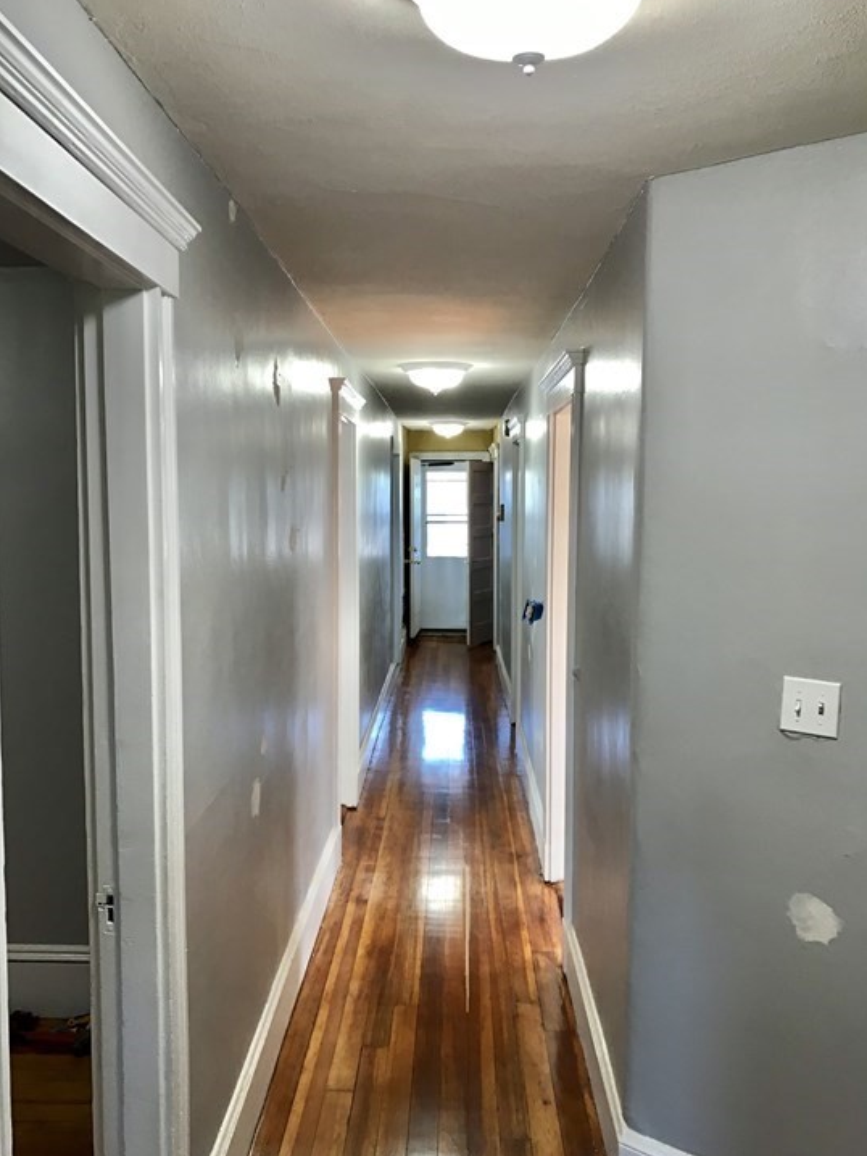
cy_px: 593
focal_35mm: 30
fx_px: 1002
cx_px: 409
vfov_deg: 59.9
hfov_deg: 46.8
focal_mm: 3.99
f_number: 1.8
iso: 20
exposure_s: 1/30
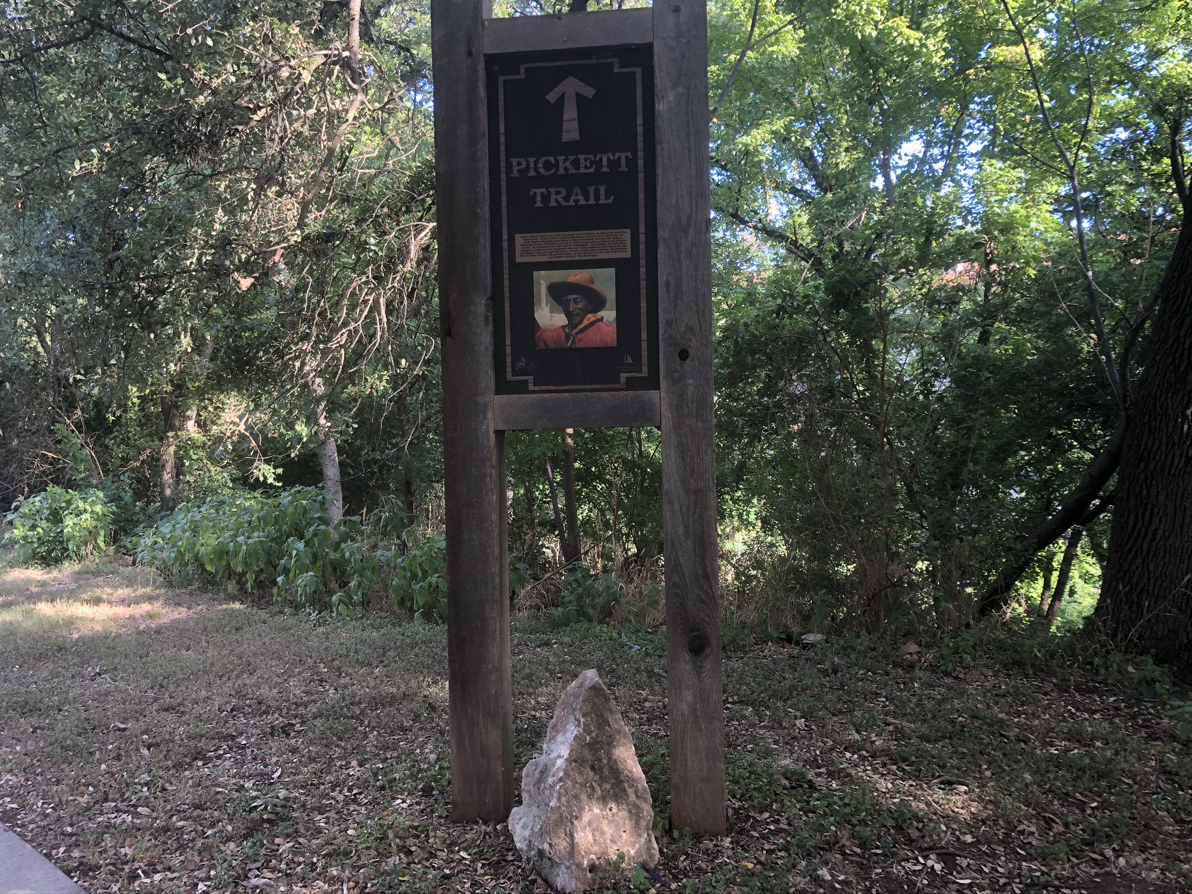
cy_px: 447
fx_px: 964
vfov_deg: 49.7
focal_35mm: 28
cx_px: 596
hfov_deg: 63.4
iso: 64
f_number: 1.8
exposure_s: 1/120
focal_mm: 3.99
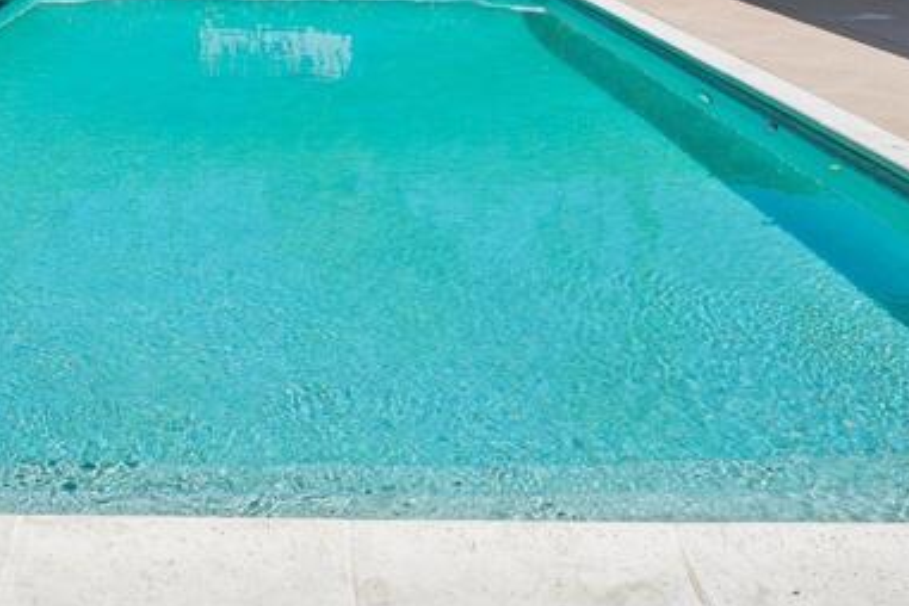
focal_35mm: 43
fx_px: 1086
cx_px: 320
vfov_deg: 27.1
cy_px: -141
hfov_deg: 44.9
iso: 100
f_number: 8
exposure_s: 1/400
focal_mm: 16
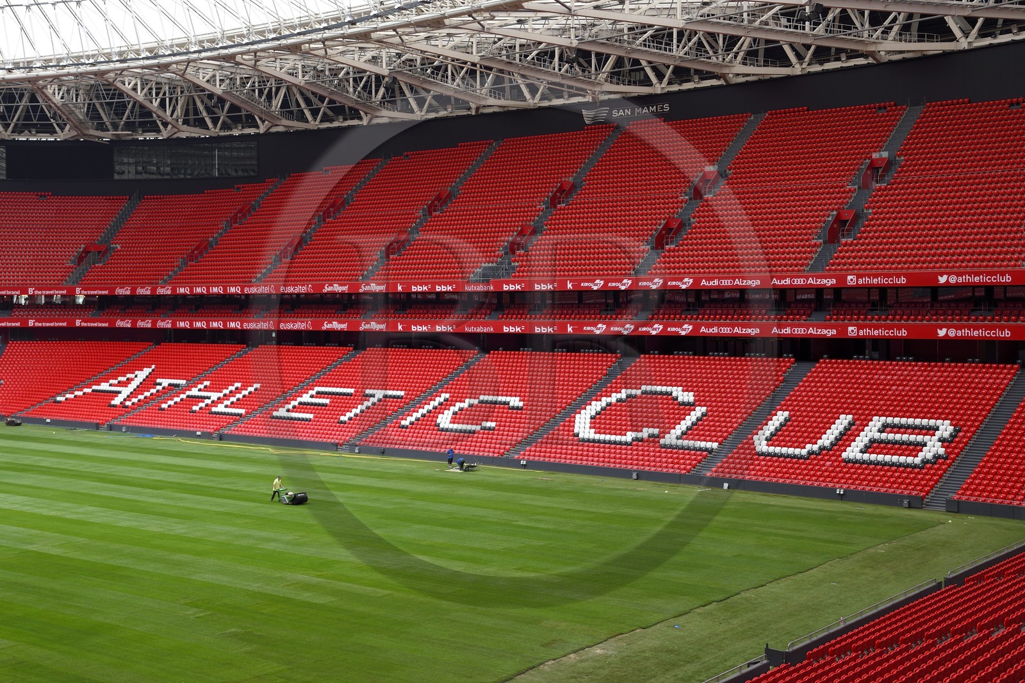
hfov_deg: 43.6
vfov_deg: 29.9
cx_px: 512
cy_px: 342
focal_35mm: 45
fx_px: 1281
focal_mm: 45
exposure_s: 1/160
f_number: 7.1
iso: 400
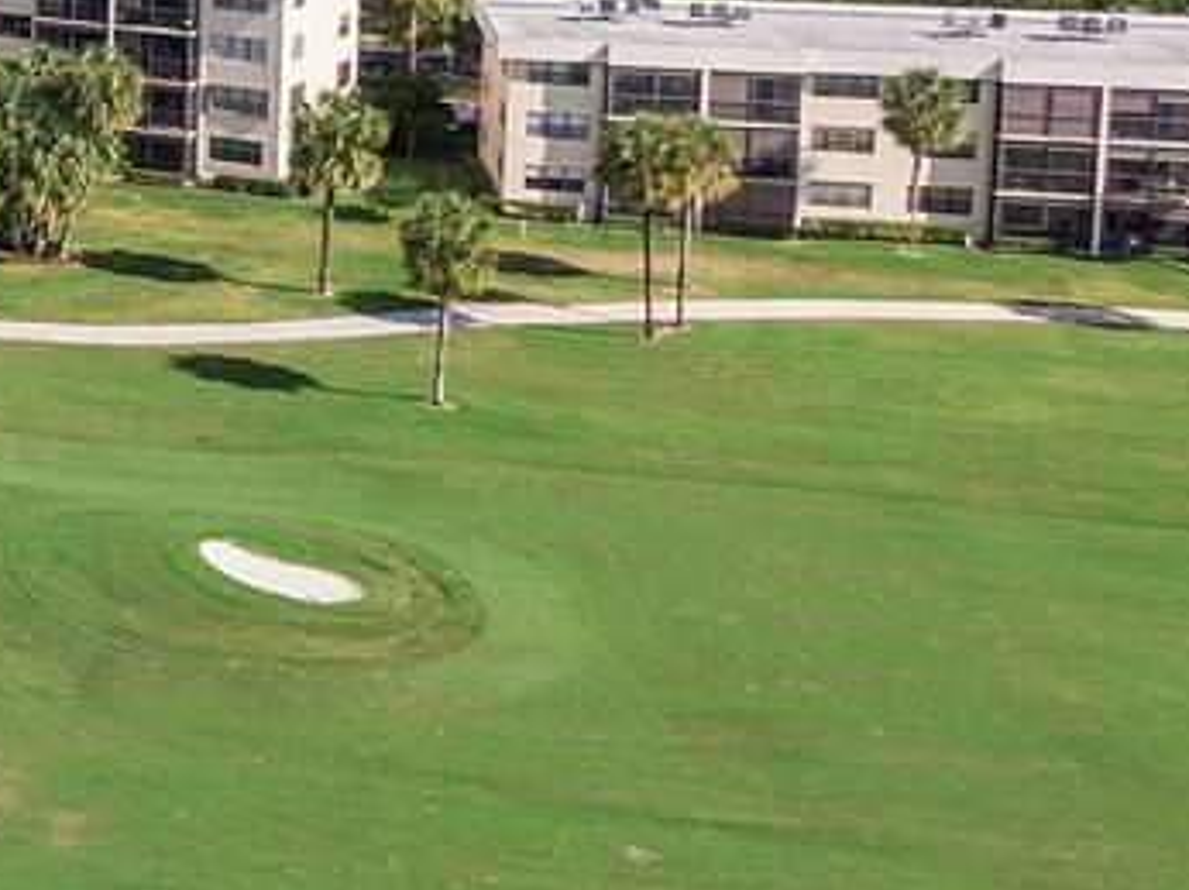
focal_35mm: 71
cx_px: -436
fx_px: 2437
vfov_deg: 19.6
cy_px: -146
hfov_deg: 23.5
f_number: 2.8
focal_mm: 4.39
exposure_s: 1/1250
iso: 100
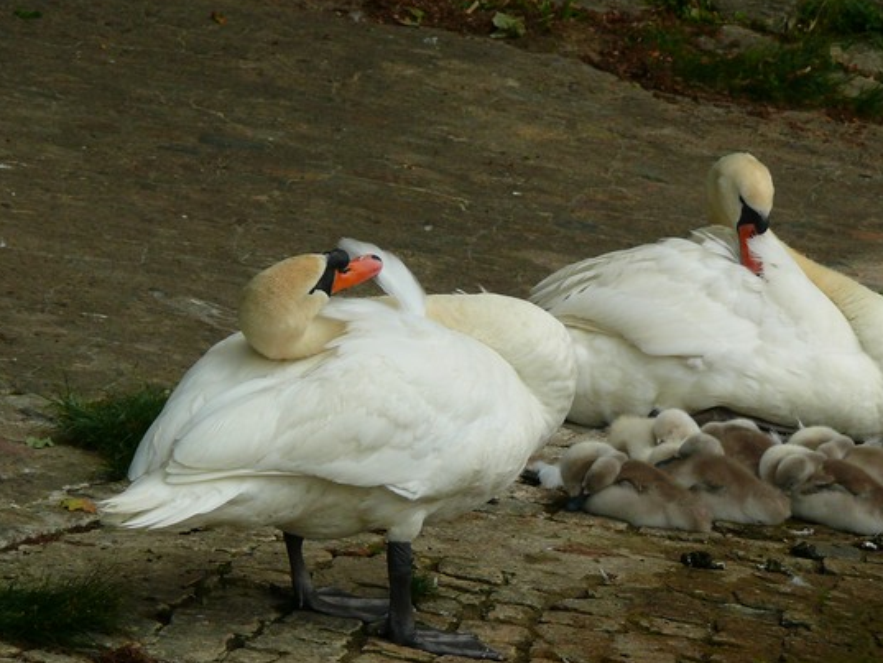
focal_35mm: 416
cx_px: 502
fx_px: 10614
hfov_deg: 4.8
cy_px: 369
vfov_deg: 3.6
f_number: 4.5
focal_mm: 63
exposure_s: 1/250
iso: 100
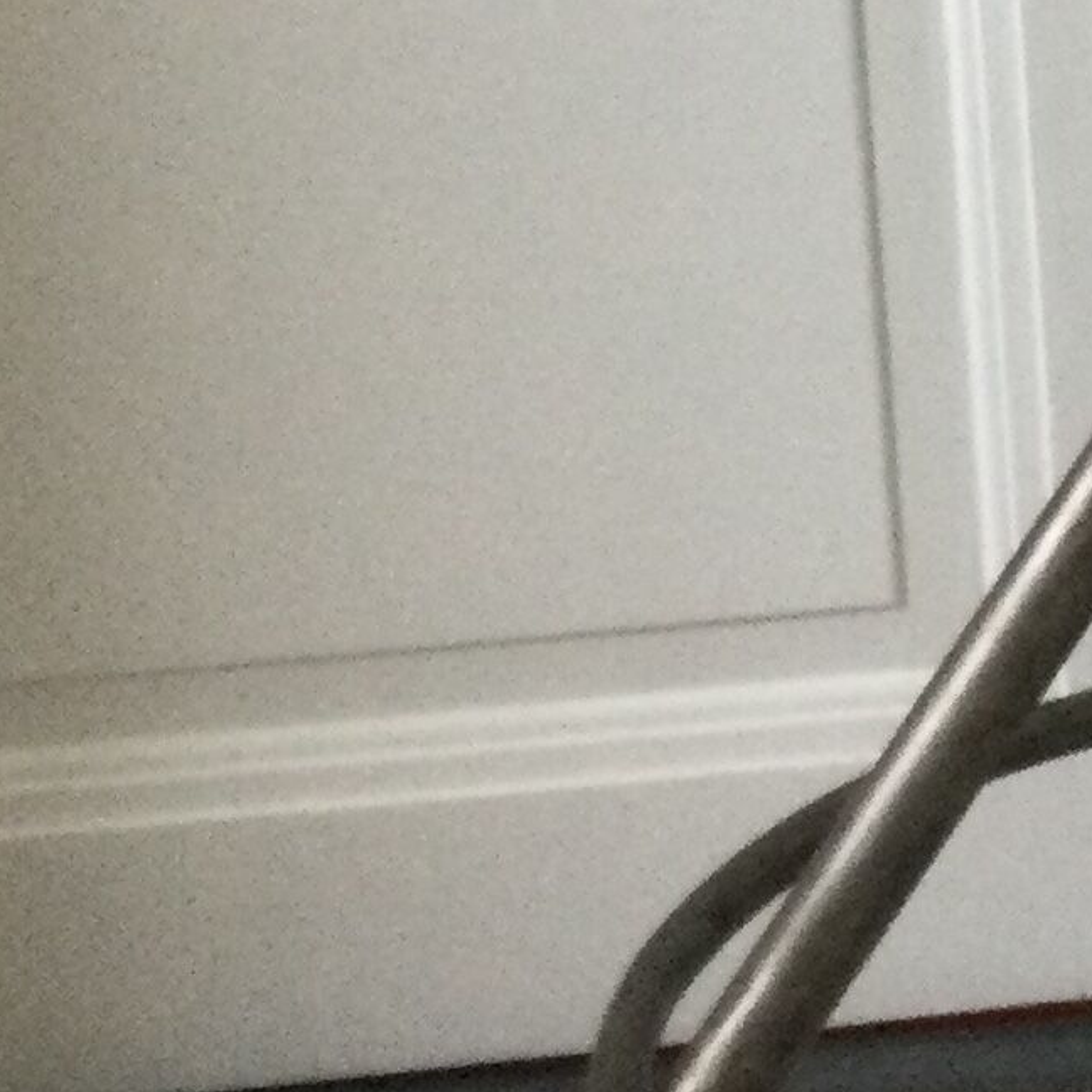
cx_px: 1490
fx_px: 4925
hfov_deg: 12.2
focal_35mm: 138
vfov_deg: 12.3
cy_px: -332
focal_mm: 3.3
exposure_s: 1/33
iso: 160
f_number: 2.4
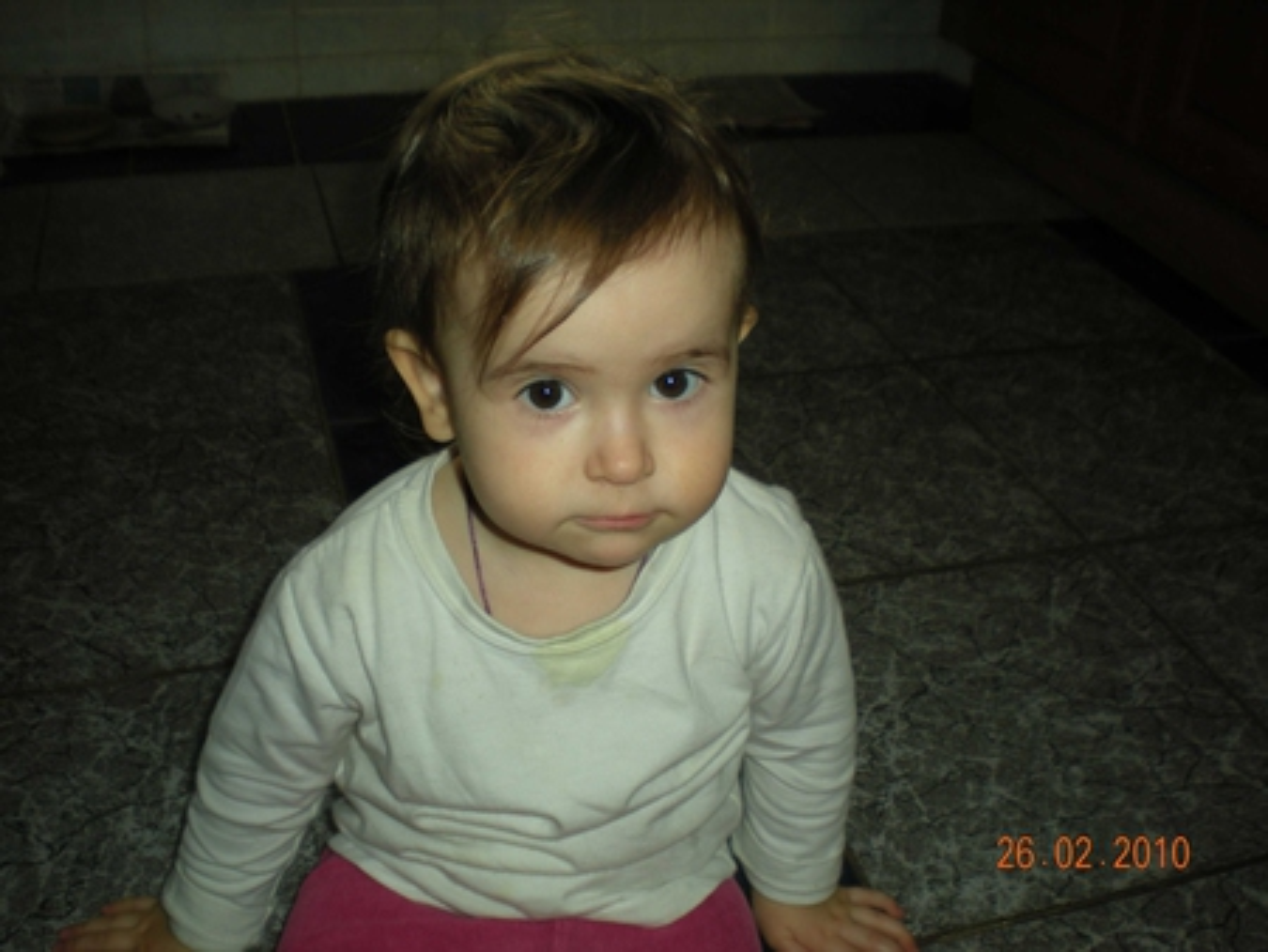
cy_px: 476
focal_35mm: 38
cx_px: 634
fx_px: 1393
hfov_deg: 49.0
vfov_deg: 37.8
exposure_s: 1/60
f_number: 3.1
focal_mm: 6.3
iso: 64
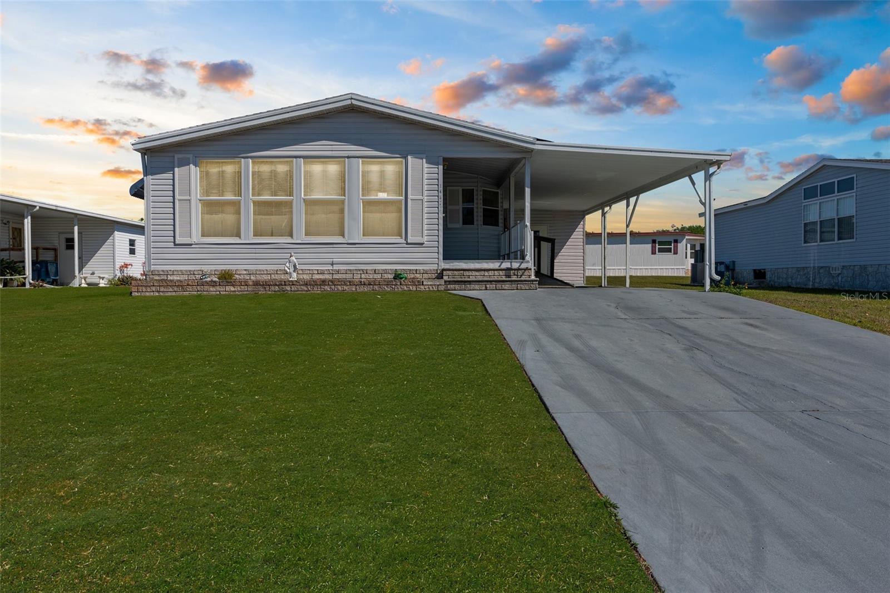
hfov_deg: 76.1
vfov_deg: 55.1
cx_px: 445
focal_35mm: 23
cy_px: 296
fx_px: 568
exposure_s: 1/800
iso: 160
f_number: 6.3
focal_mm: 23
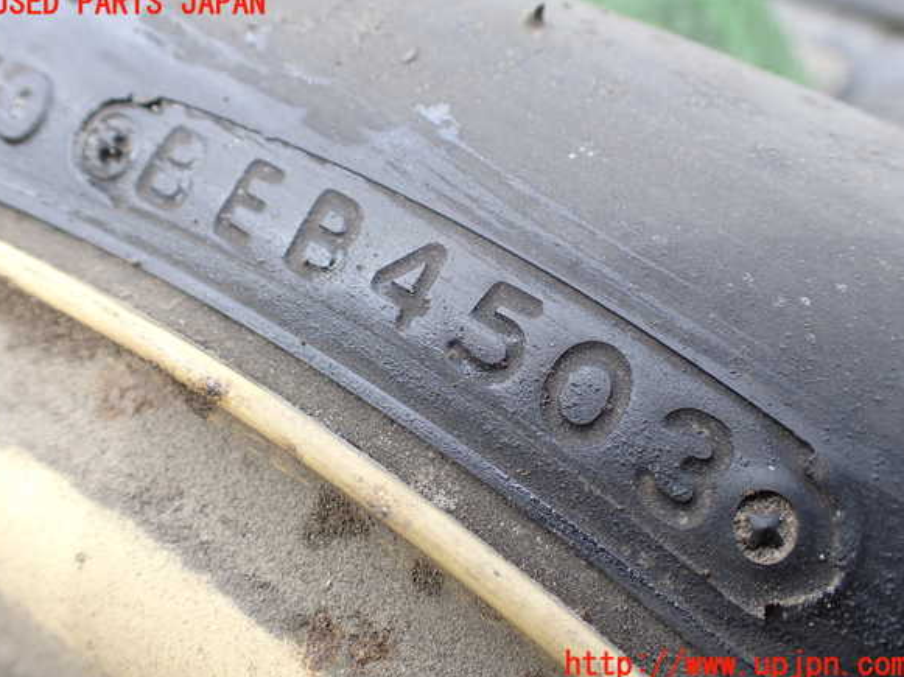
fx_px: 809
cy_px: 335
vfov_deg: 45.4
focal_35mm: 31
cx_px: 450
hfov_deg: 58.4
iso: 100
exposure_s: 1/160
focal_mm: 5.4
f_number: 3.2
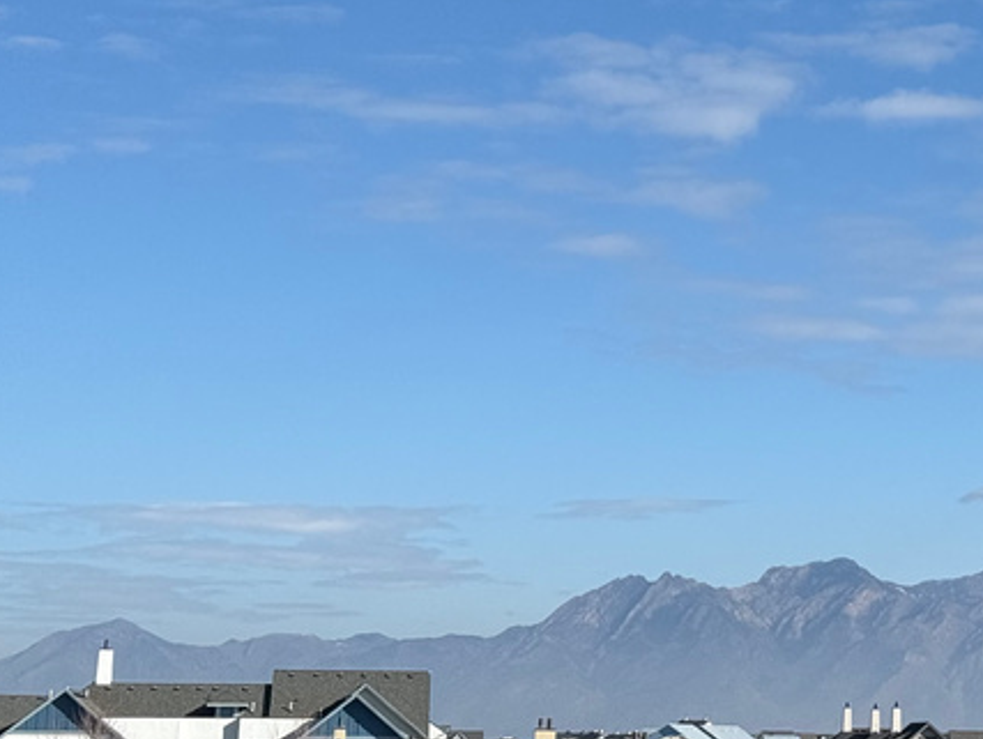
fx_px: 3268
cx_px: 1110
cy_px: 145
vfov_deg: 12.8
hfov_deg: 16.5
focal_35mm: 115
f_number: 1.78
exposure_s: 1/6024
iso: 64
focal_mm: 6.76
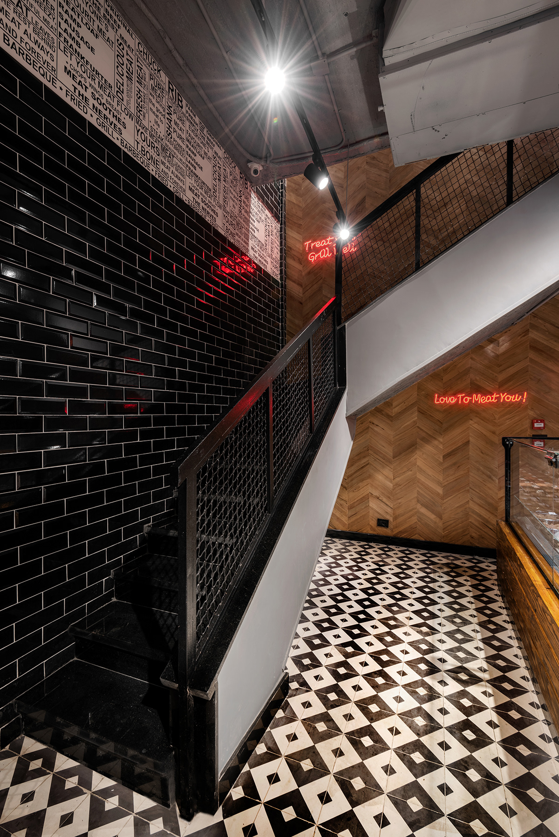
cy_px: 418
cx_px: 280
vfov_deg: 96.7
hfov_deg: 73.8
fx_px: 372
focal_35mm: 16
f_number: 8
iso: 100
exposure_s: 1
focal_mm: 16
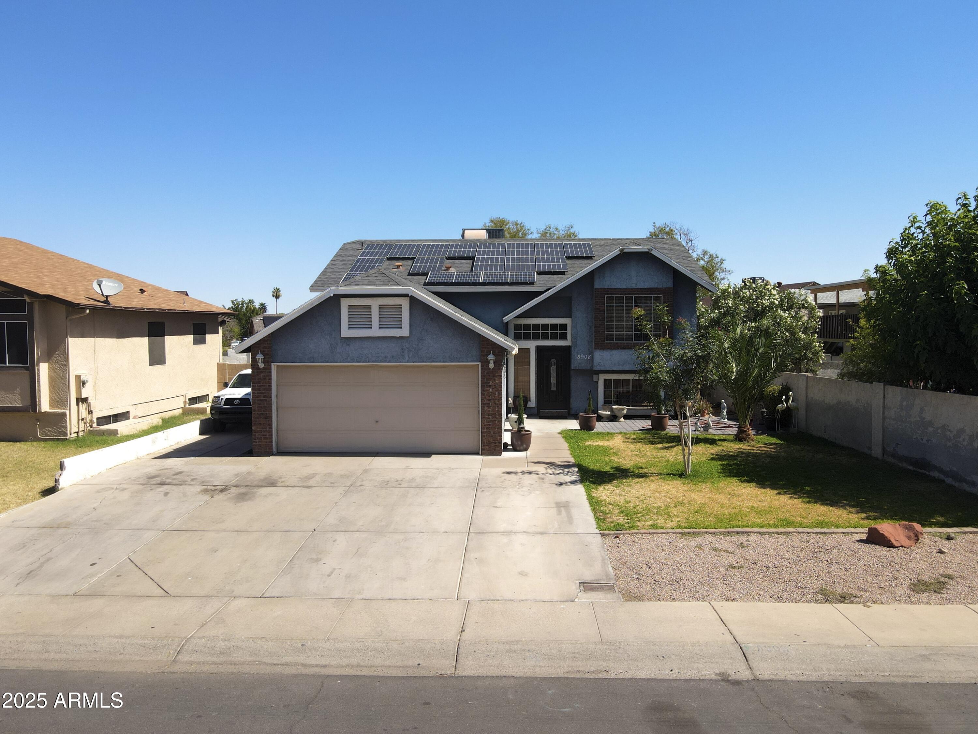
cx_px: 489
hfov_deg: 71.6
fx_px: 678
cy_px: 367
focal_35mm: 24
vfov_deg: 56.8
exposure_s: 1/725
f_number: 2.8
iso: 100
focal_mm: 4.5
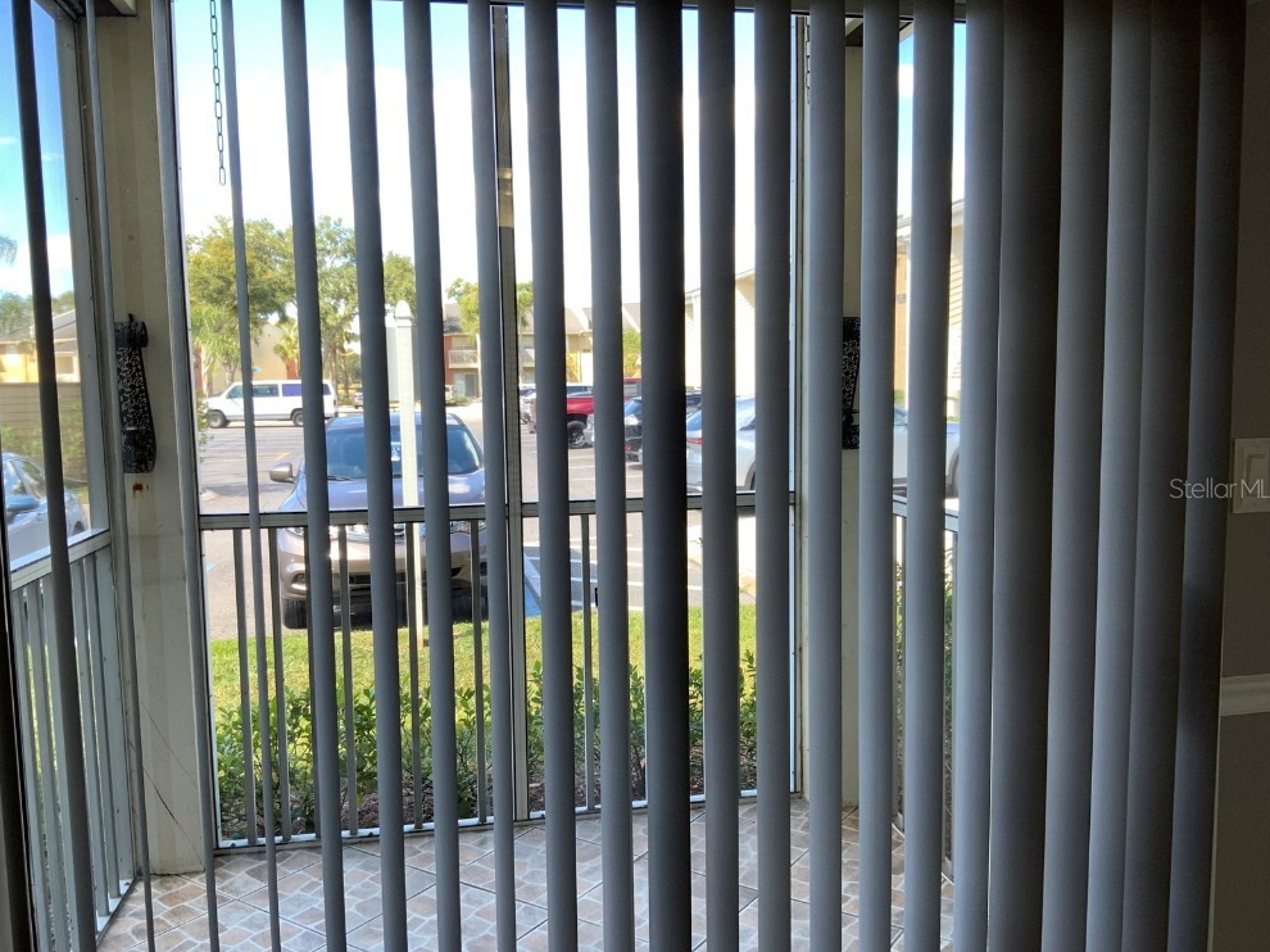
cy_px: 488
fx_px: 1100
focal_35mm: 30
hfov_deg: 60.0
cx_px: 634
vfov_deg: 46.8
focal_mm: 3
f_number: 1.8
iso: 16
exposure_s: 1/135
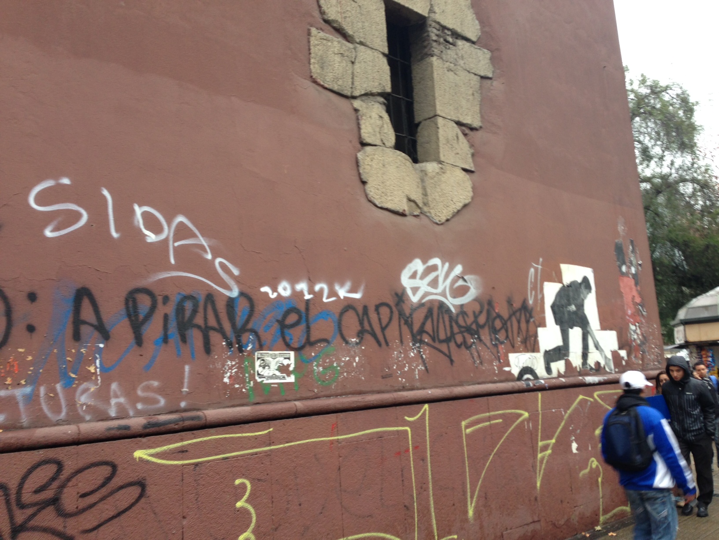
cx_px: 360
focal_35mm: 33
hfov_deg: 55.4
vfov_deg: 42.9
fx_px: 685
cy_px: 270
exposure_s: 1/40
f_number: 2.4
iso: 50
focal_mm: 4.13
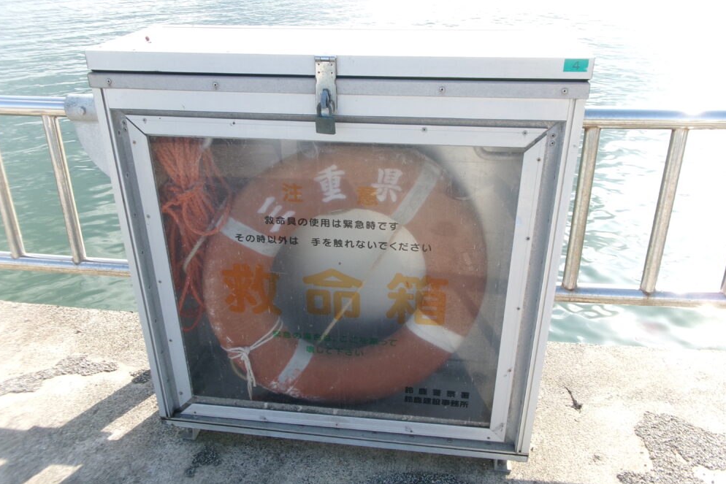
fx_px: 605
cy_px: 247
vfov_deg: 43.6
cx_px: 355
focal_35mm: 30
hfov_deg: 61.9
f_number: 10.8
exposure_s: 1/45
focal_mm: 5.1
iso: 100
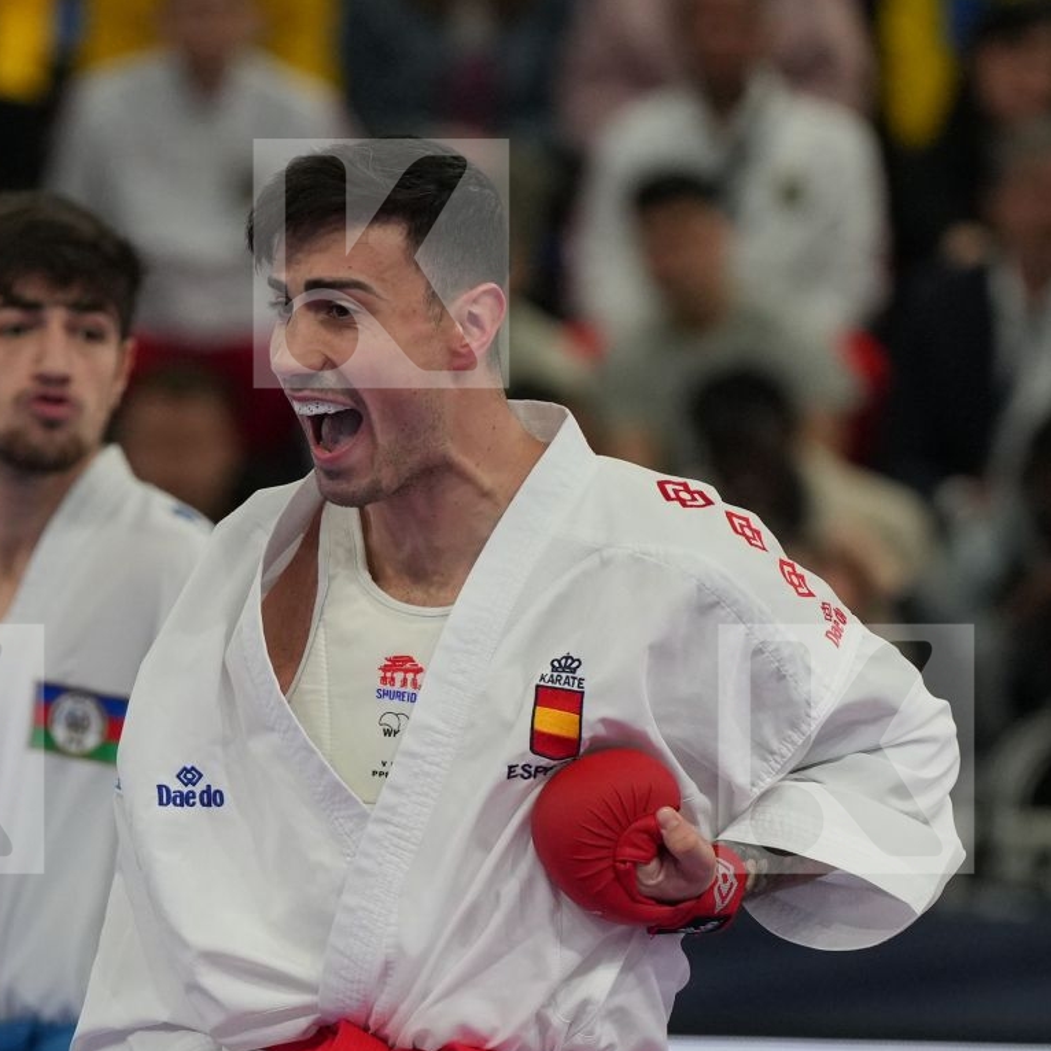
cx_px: 381
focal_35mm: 523
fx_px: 17965
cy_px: 749
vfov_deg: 3.4
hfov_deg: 3.4
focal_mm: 175
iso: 1600
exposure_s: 1/1000
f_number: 2.8
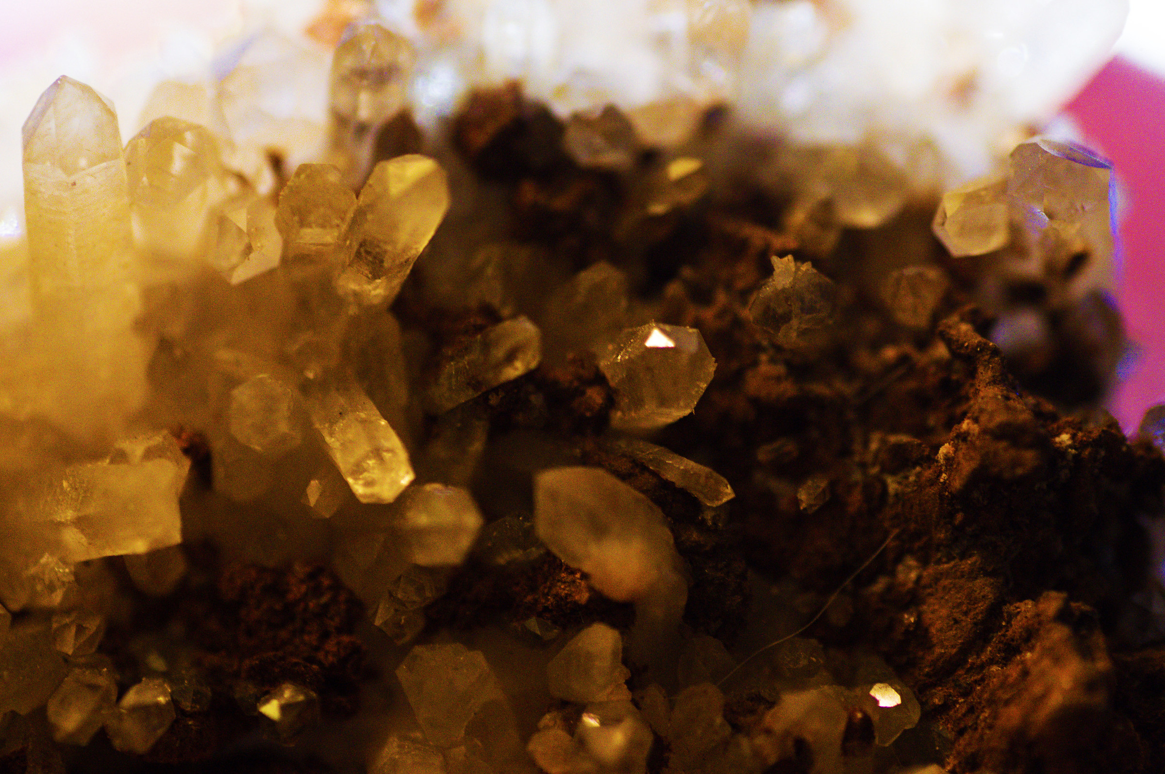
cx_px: 582
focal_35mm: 135
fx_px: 4364
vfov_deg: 10.1
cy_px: 387
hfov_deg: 15.2
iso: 2800
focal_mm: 90
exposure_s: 1/60
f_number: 4.5
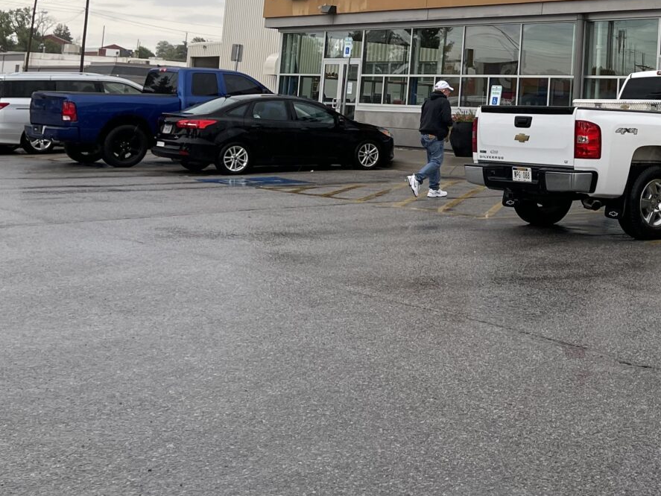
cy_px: -9
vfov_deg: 23.3
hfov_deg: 29.9
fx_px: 1146
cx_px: 668
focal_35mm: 60
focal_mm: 5.1
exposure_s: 1/399
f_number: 1.6
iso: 32
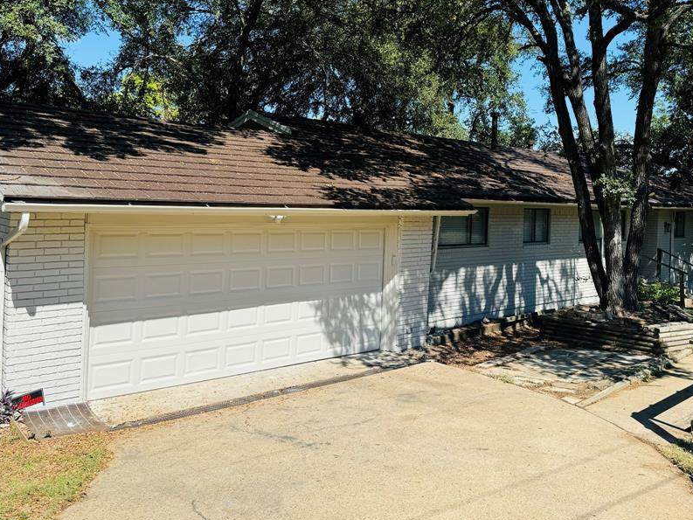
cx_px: 376
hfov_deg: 58.3
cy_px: 194
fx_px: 621
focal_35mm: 31
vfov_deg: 45.1
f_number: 1.78
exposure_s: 1/3413
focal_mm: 6.76
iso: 80
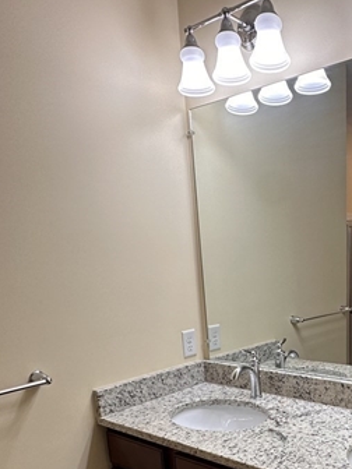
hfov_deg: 41.5
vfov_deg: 53.6
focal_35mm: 32
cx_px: 300
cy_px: 364
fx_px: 434
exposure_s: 1/99
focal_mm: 2.22
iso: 64
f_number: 2.2
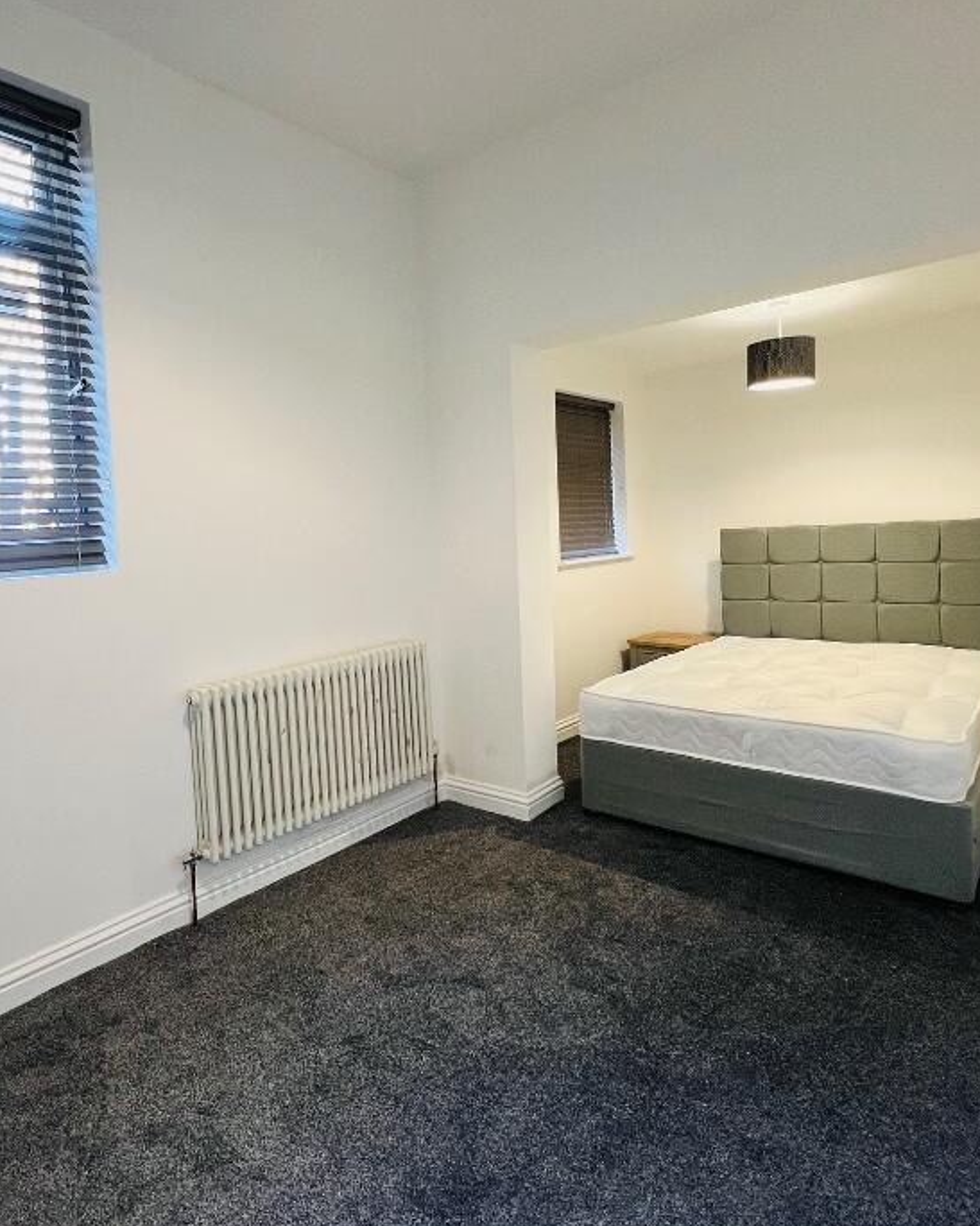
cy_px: 563
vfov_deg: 83.1
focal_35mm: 19
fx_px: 689
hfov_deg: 70.2
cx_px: 398
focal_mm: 1.57
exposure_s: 1/50
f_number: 1.8
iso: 160
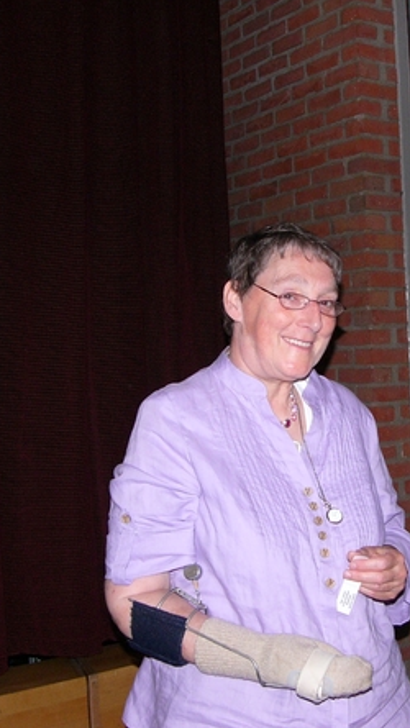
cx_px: 356
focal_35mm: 53
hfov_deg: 22.2
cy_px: 361
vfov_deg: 39.2
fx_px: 1024
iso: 150
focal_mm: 6
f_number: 2.8
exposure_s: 1/60
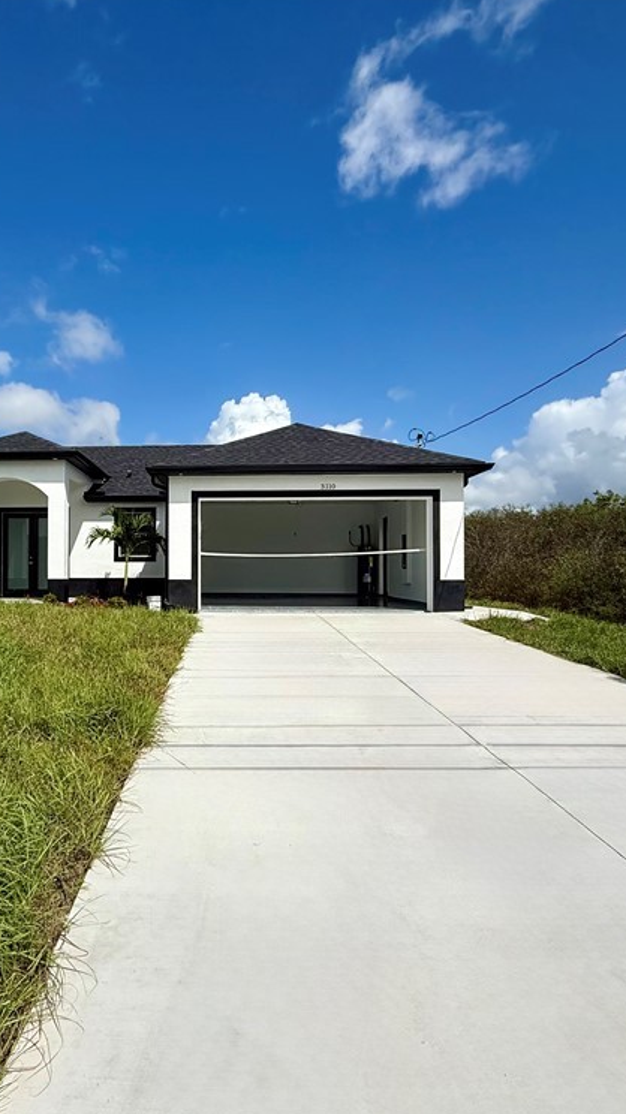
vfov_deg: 83.9
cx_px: 193
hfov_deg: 52.2
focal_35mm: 21
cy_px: 558
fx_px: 620
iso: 50
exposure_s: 1/5155
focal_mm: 2.22
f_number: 2.2
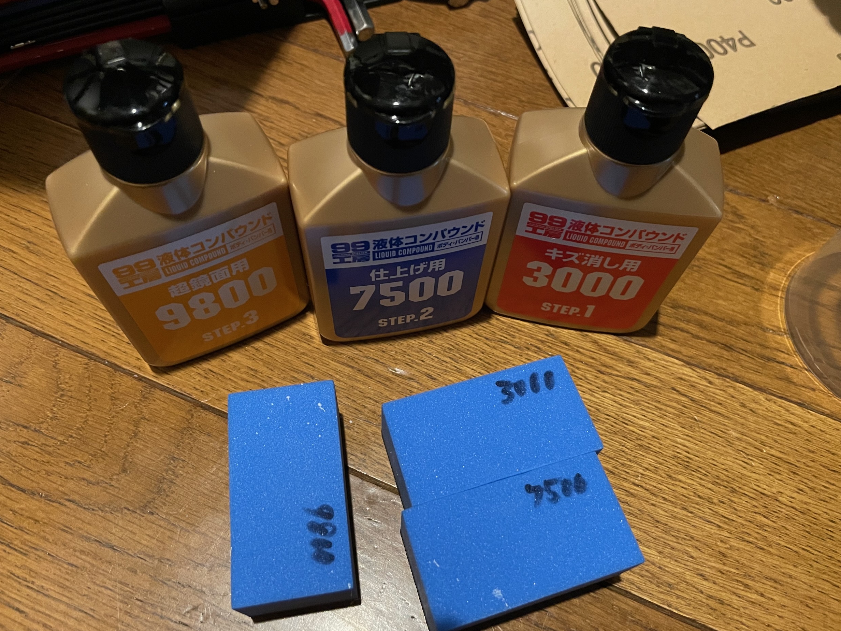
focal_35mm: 27
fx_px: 656
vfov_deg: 51.4
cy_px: 310
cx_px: 414
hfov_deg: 65.3
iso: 800
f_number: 1.6
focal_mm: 4.2
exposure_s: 1/30
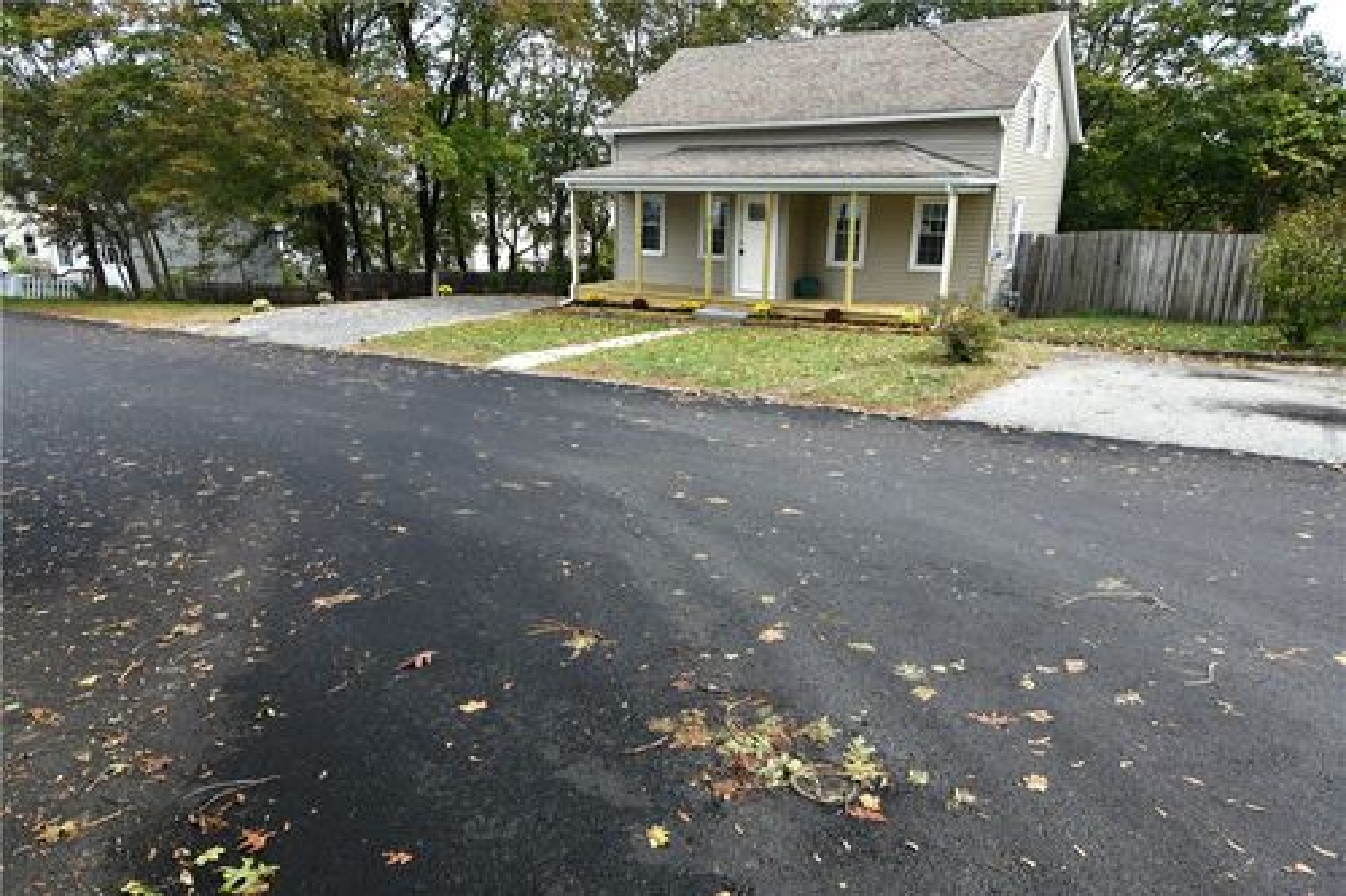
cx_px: 673
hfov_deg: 81.2
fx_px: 785
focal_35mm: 21
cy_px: 448
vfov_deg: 59.5
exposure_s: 1/125
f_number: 5.6
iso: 100
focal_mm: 14
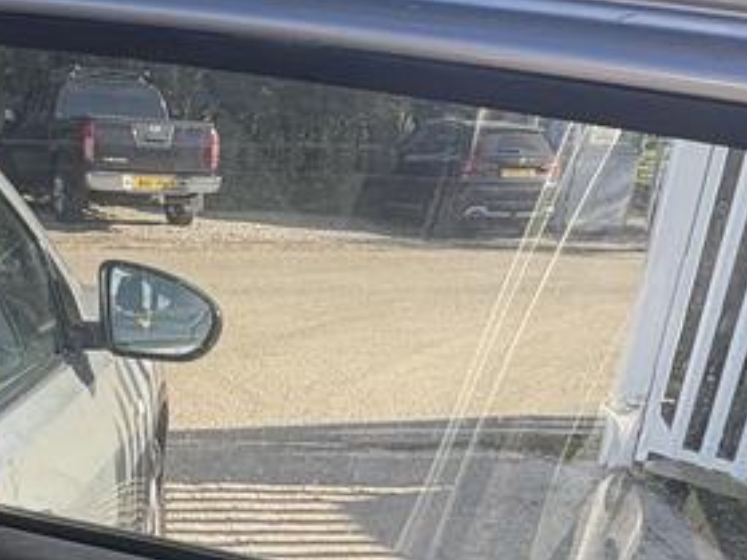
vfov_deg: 29.3
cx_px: 262
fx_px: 971
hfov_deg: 41.7
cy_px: 606
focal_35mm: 45
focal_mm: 2.22
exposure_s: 1/347
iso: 40
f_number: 2.2
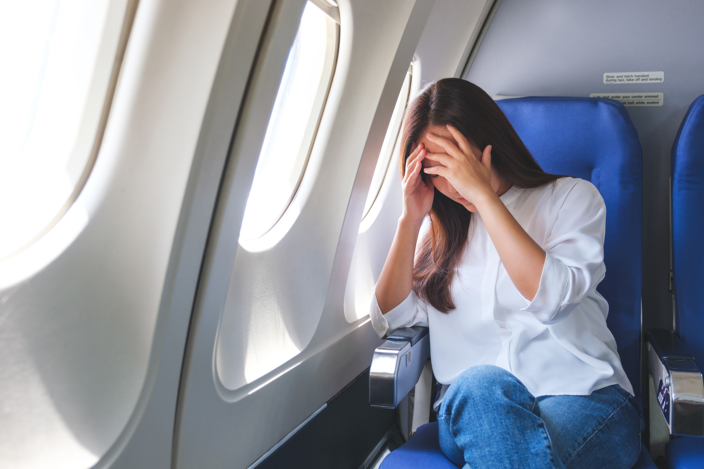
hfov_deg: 54.4
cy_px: 234
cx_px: 352
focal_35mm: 35
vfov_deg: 37.9
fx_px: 684
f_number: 2.8
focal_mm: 23.4
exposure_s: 1/120
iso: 160
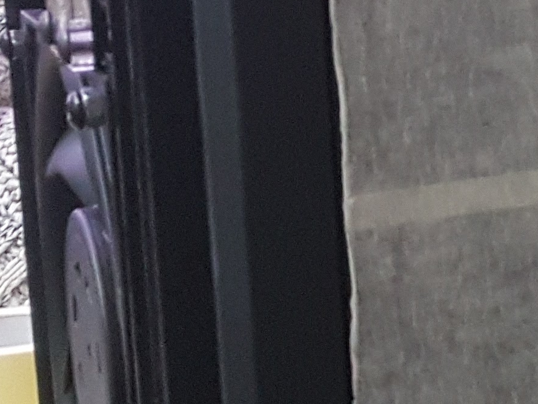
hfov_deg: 13.3
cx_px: 1214
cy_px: 60
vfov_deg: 12.5
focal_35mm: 118
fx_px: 1834
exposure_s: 1/20
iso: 250
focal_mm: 4.2
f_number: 1.7
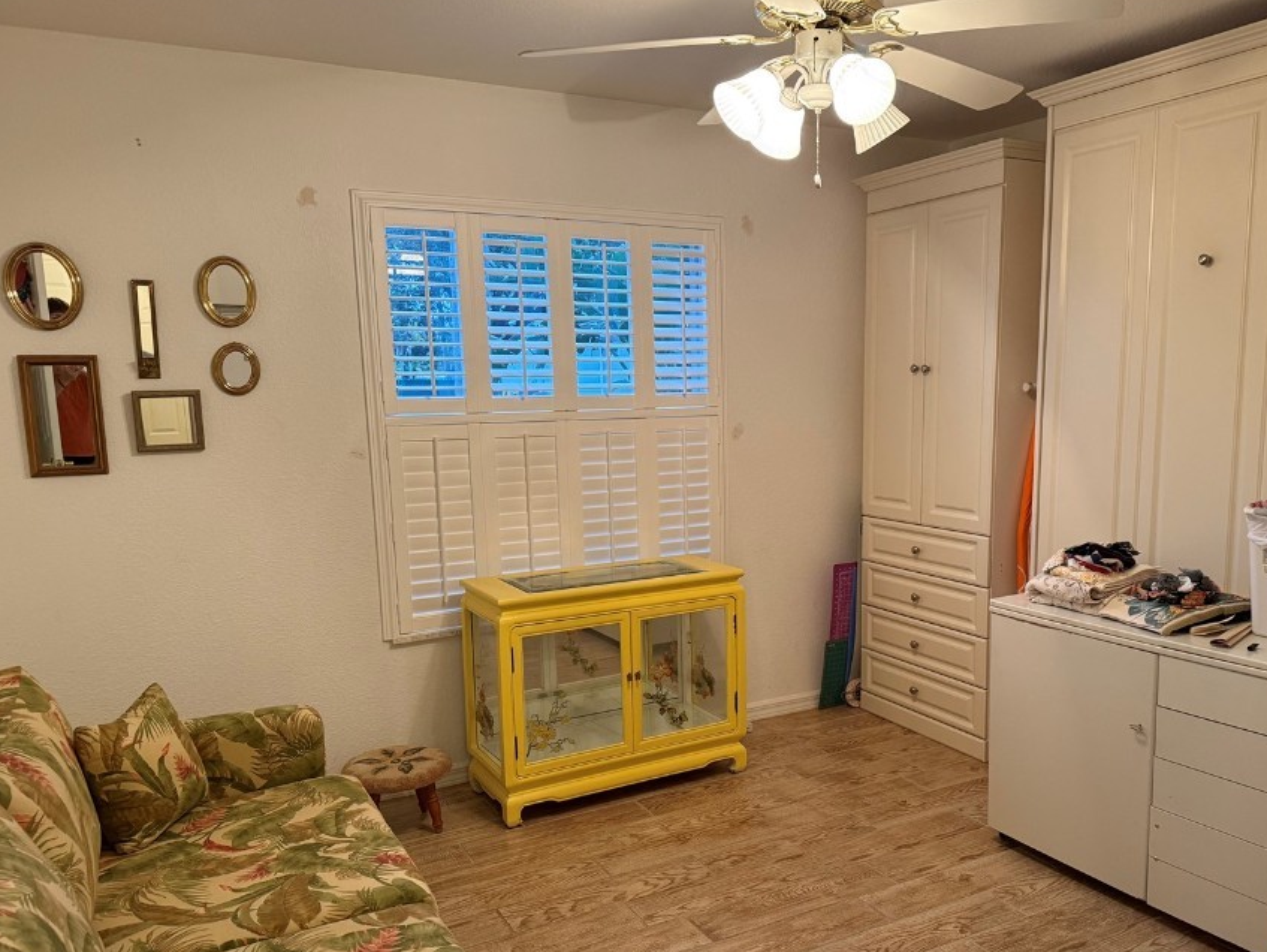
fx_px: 1062
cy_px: 557
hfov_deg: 61.4
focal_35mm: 29
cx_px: 727
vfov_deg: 48.1
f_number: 1.78
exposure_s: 1/60
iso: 320
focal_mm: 6.76
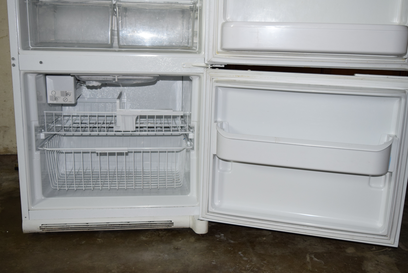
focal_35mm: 36
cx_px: 204
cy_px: 136
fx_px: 408
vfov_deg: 36.9
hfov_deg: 53.1
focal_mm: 24
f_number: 5
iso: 800
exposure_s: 1/100
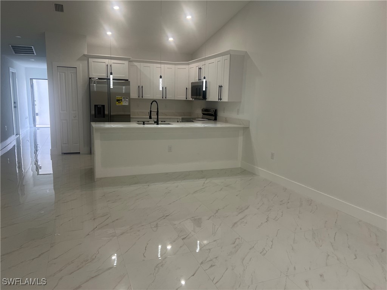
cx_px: 194
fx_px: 291
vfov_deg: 53.1
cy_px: 145
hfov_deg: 67.3
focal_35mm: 26
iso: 64
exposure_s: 1/121
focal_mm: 5.7
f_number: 1.5
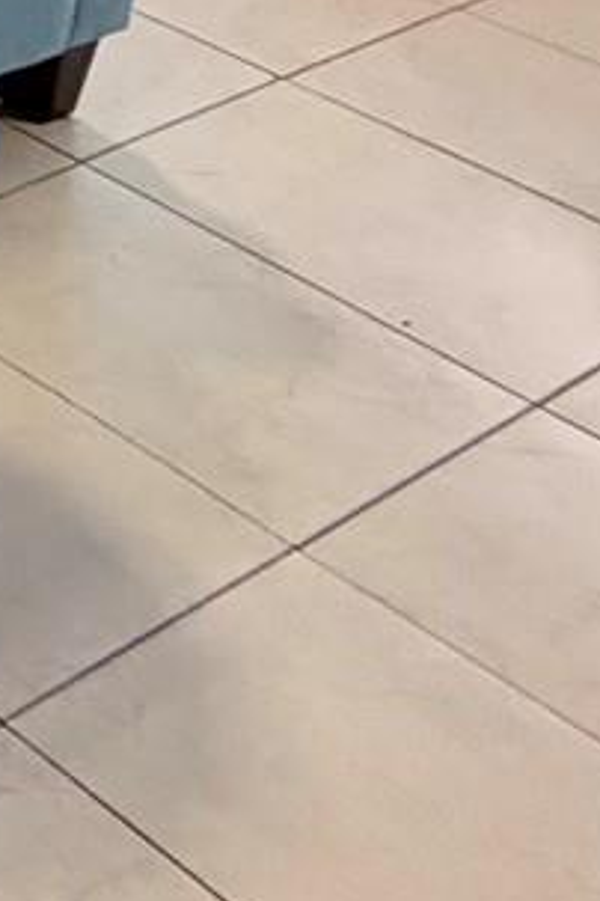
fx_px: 1925
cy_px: -723
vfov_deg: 19.6
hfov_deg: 10.7
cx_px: -1280
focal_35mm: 77
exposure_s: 1/60
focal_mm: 2.22
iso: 320
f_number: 2.2
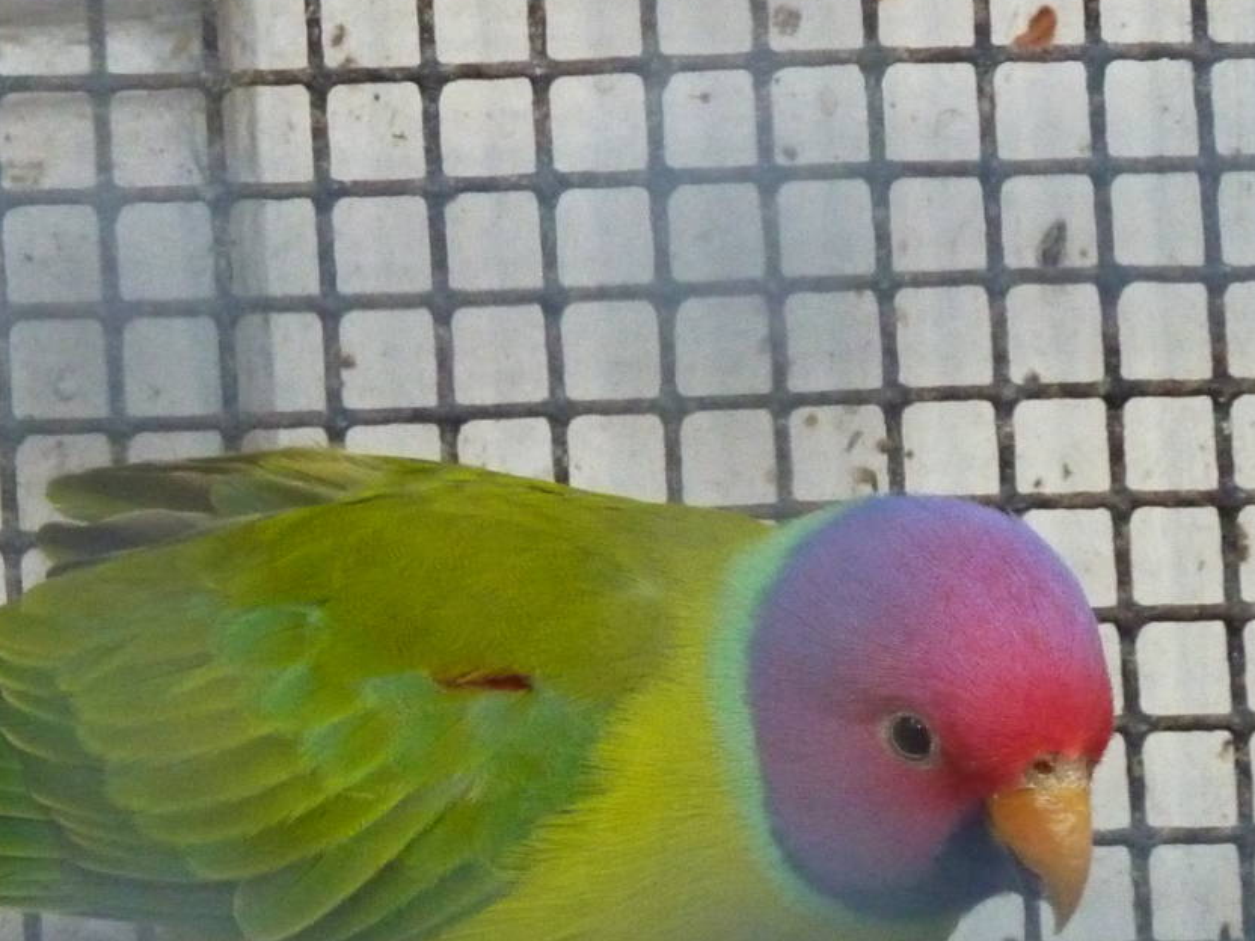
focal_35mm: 377
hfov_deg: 5.3
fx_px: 13668
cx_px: 543
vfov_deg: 3.9
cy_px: 870
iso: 800
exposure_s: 1/40
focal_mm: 32.1
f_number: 4.5
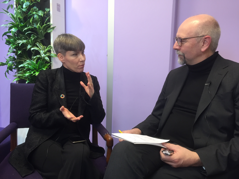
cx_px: 120
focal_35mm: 29
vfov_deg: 48.2
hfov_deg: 61.7
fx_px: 200
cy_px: 90
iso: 64
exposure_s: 1/33
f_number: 2.2
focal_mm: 4.15
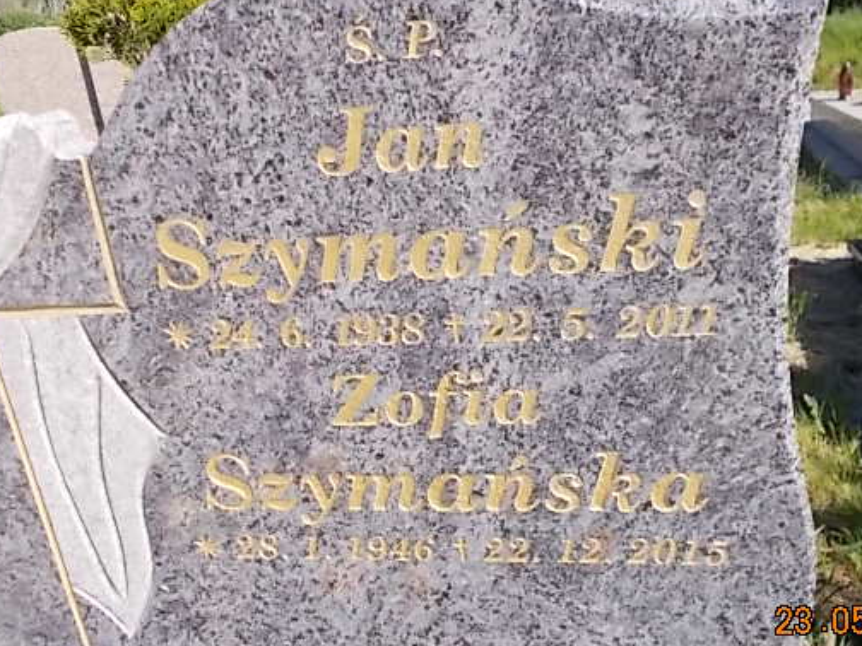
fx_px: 822
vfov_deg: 42.9
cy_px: 308
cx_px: 470
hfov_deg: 55.3
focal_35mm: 33
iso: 80
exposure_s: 1/100
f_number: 8
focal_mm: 4.6
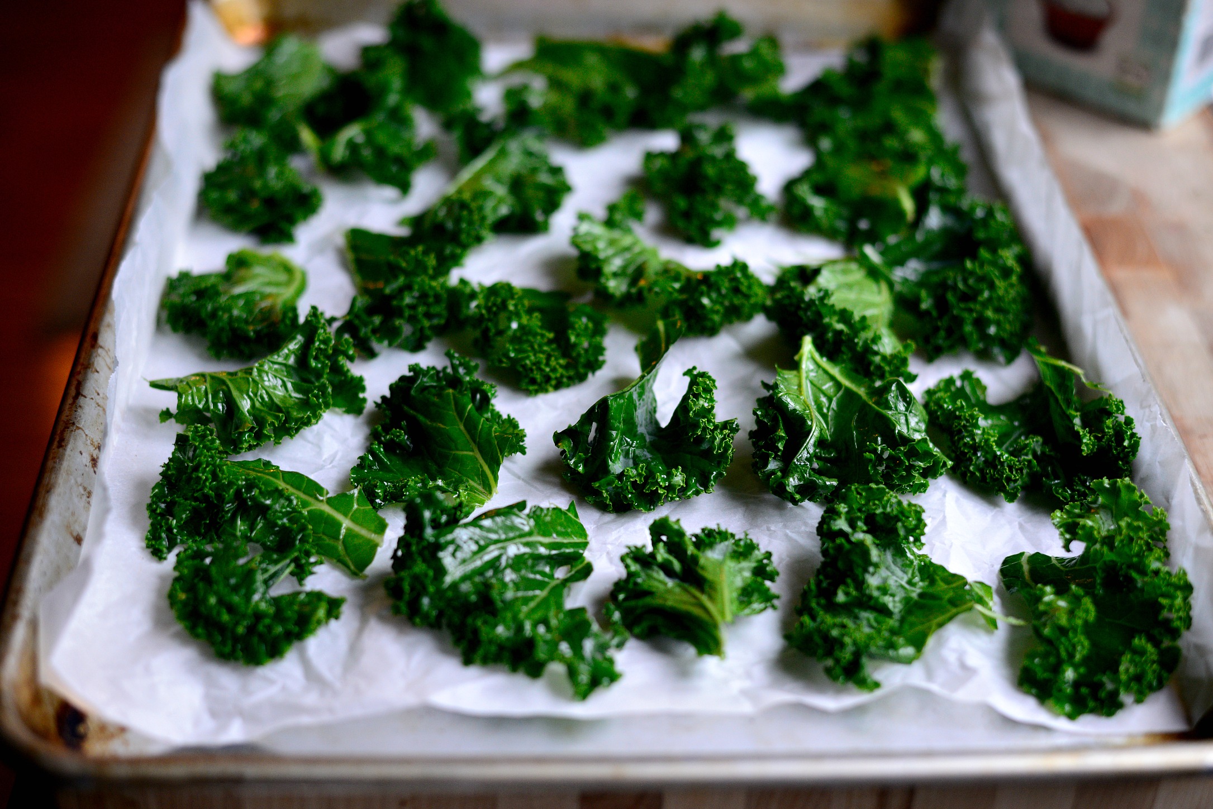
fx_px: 1685
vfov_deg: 27.0
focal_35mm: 50
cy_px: 404
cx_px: 606
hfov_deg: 39.6
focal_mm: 50
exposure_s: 1/100
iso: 1000
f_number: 2.8
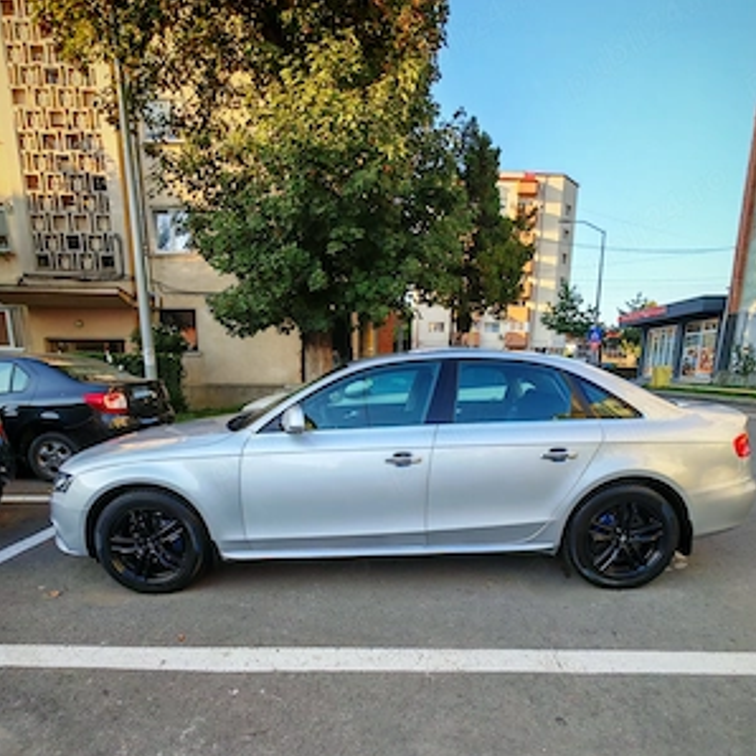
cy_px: 464
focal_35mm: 19
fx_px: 469
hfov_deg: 77.7
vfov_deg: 76.5
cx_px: 378
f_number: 2.2
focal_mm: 1.96
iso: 50
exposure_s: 1/230
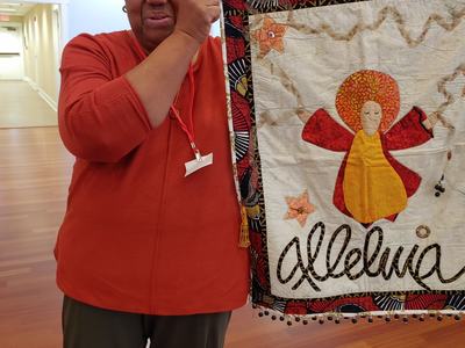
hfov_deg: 69.4
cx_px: 232
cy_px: 174
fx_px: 336
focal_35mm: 25
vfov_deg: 54.9
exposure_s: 1/60
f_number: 1.5
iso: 200
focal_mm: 4.23
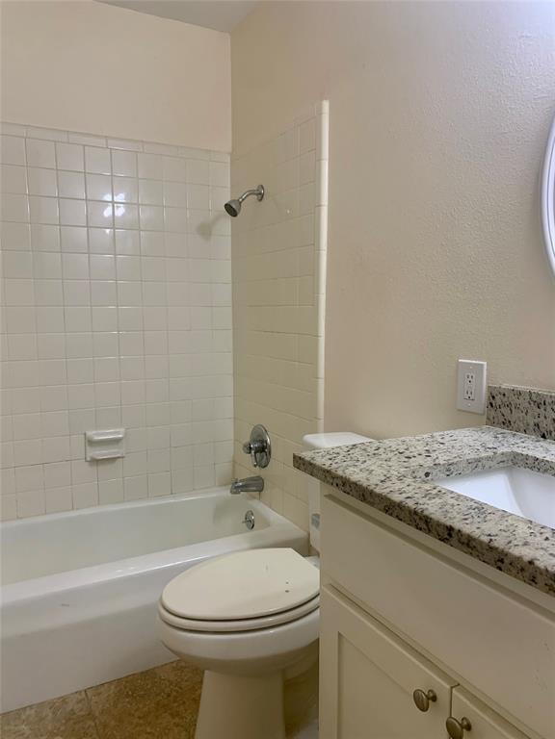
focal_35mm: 26
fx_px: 556
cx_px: 278
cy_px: 370
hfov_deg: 53.1
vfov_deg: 67.3
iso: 100
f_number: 1.8
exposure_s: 1/76
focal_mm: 4.25
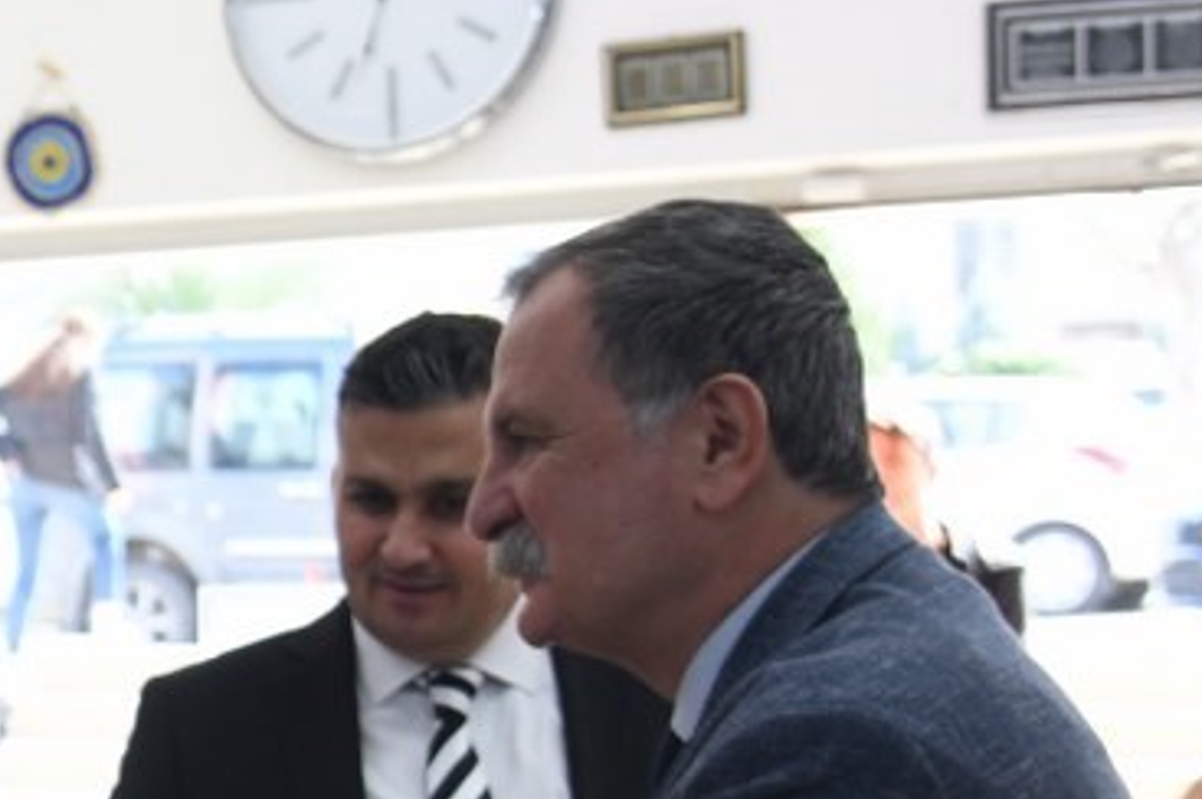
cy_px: 583
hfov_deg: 15.8
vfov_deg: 11.8
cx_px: -732
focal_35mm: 116
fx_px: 3870
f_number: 4
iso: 320
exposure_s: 1/125
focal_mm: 27
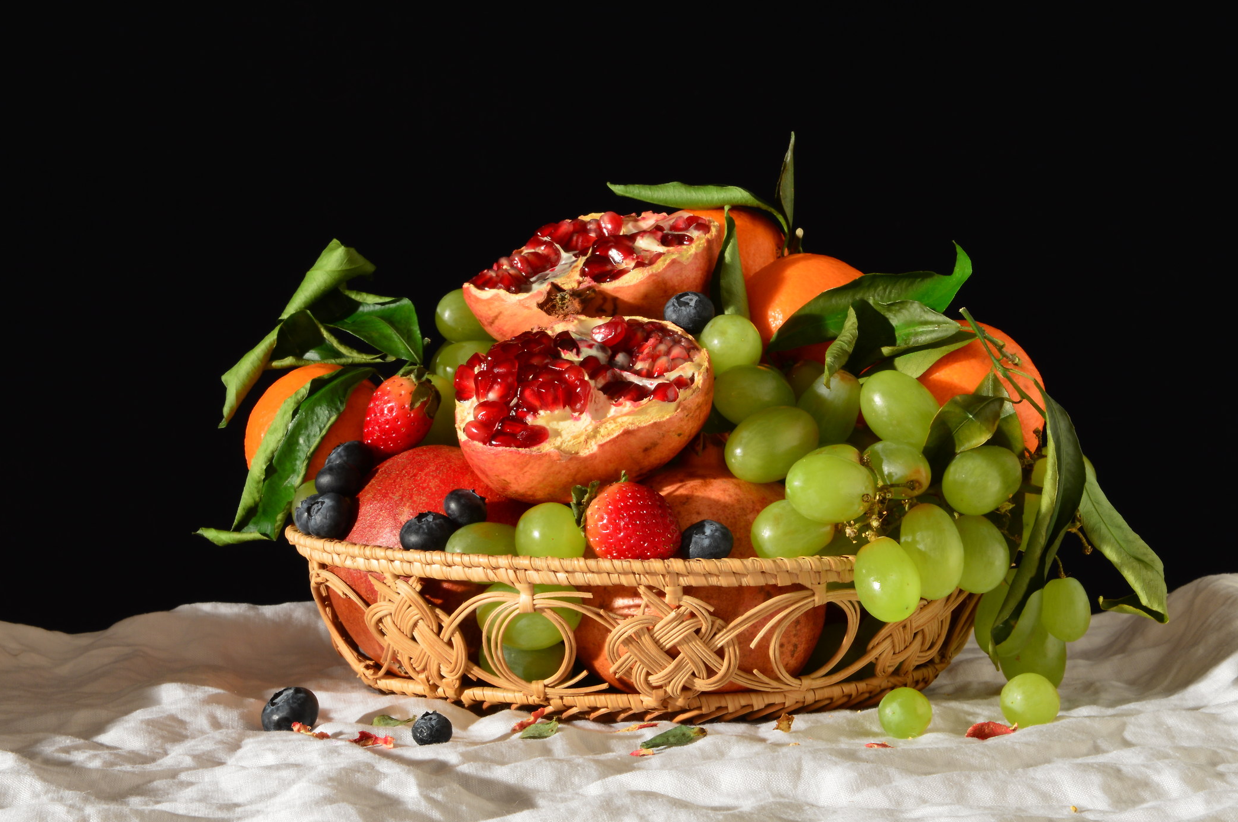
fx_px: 3248
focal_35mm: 95
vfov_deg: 14.4
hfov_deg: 21.6
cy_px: 375
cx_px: 668
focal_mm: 55
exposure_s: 8
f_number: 22
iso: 100
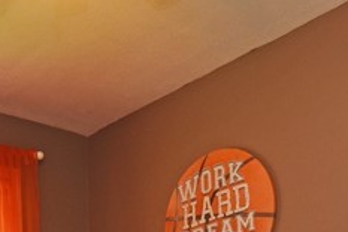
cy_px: 347
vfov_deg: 20.6
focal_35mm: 56
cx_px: 68
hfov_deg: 34.5
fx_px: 541
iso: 640
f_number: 8
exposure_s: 1/40
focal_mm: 12
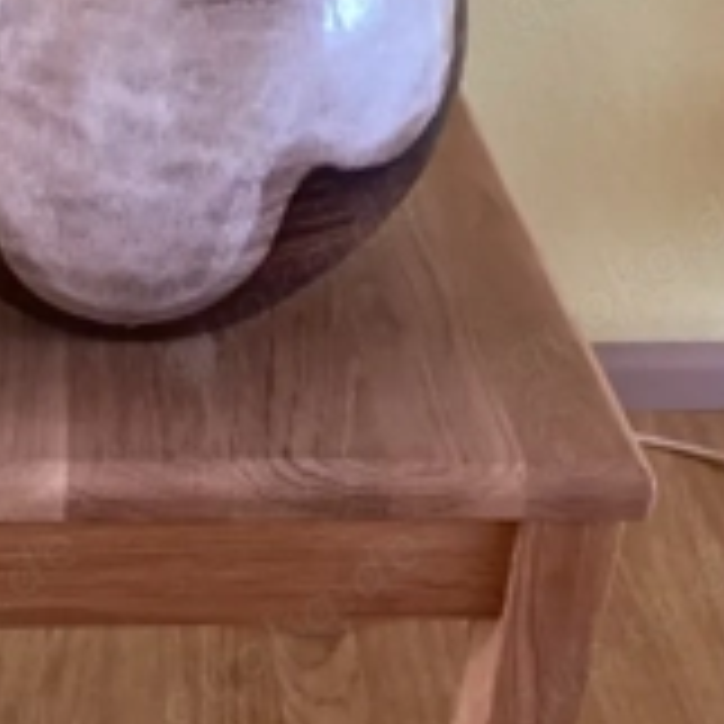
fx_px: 1609
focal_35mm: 68
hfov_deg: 25.4
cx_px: 387
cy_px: -22
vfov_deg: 24.1
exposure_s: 1/40
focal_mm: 3.3
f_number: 2.4
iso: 250
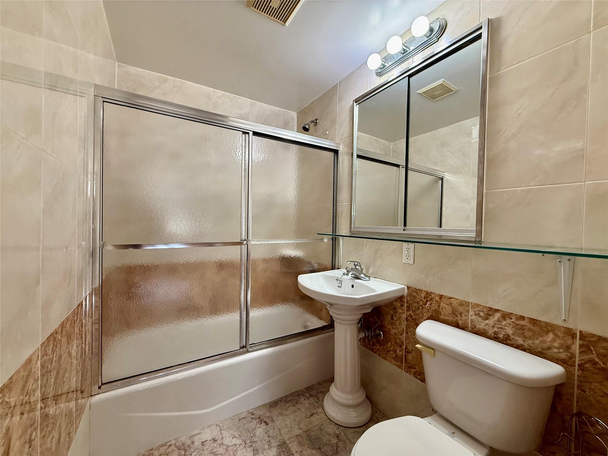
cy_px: 228
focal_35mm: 14
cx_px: 304
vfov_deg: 85.7
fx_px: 246
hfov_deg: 102.1
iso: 320
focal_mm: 2.22
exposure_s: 1/120
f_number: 2.2
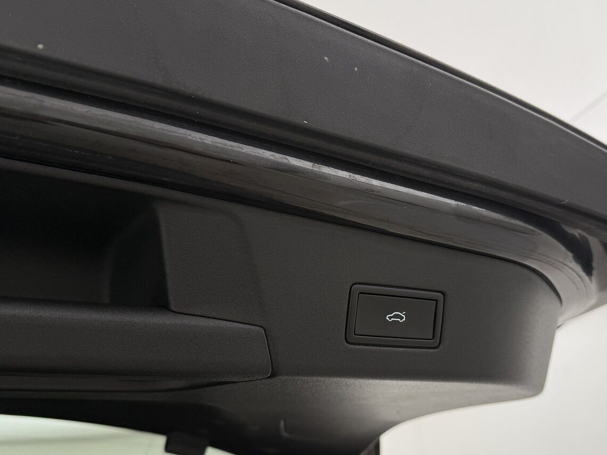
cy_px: 276
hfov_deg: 51.0
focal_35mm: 36
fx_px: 631
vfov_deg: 39.5
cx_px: 369
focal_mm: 6.76
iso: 100
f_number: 1.78
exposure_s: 1/100
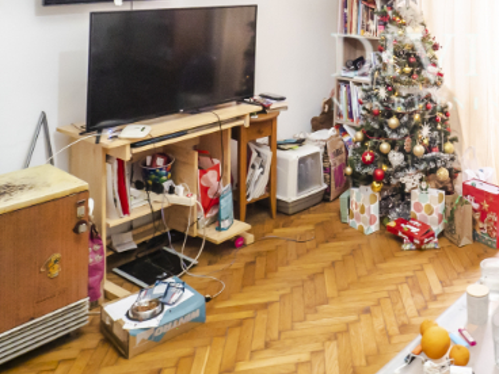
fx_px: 548
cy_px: -28
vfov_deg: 33.3
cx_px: 431
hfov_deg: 45.3
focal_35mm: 38
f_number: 4
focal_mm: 7
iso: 400
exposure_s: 1/8
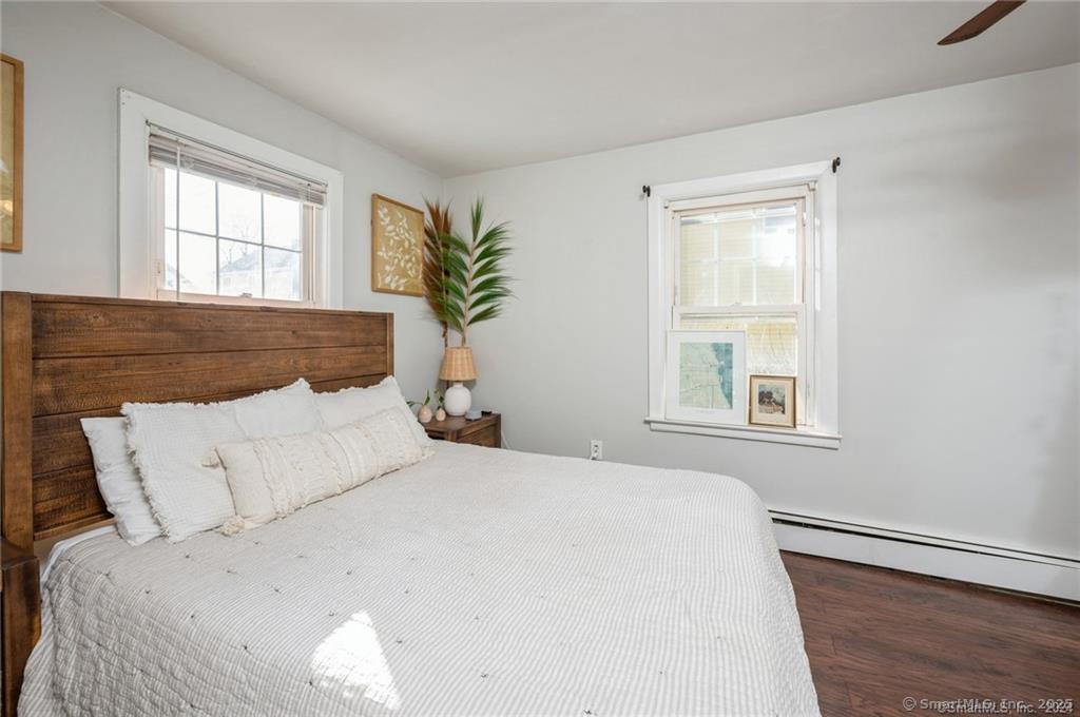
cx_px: 540
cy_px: 358
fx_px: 419
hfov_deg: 104.3
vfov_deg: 81.1
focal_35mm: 14
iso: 200
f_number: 11
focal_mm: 14
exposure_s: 1/30
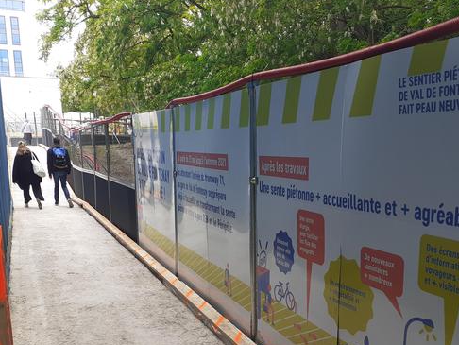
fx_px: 491
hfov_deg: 50.1
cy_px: 230
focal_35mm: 37
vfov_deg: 38.3
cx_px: 238
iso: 40
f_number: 1.9
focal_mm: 3.6
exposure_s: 1/200
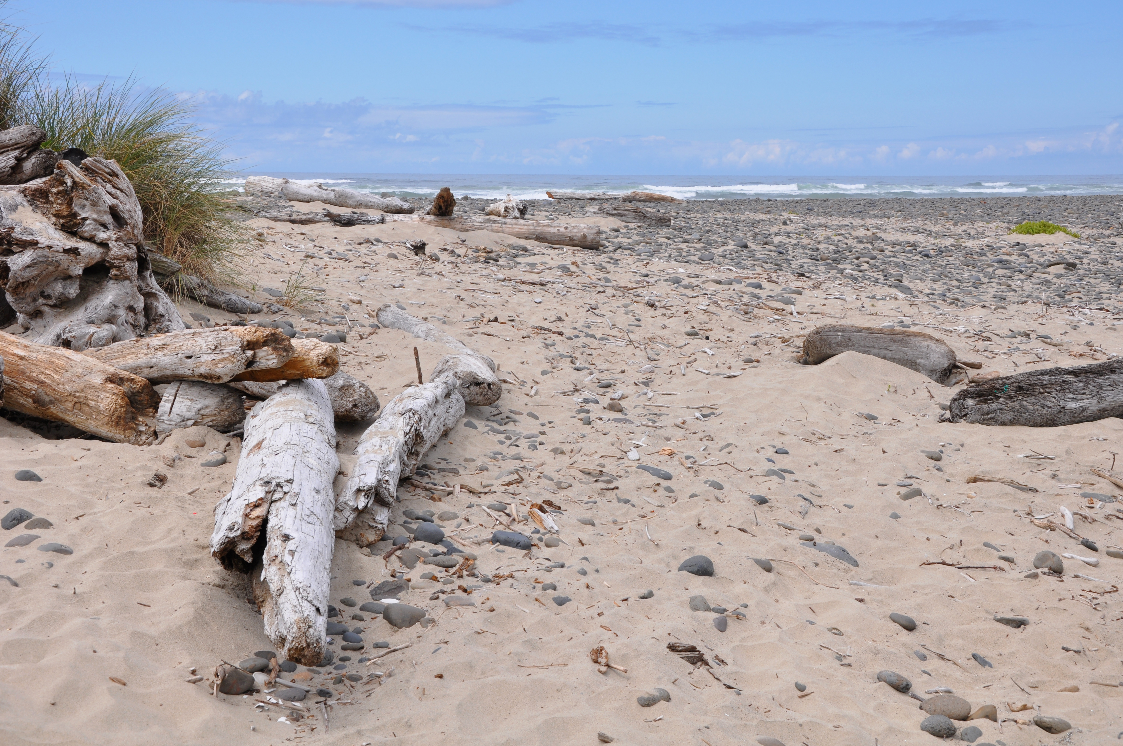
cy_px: 373
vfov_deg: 28.0
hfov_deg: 41.2
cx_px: 562
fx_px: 1495
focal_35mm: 48
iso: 200
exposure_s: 1/400
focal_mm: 32
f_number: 10
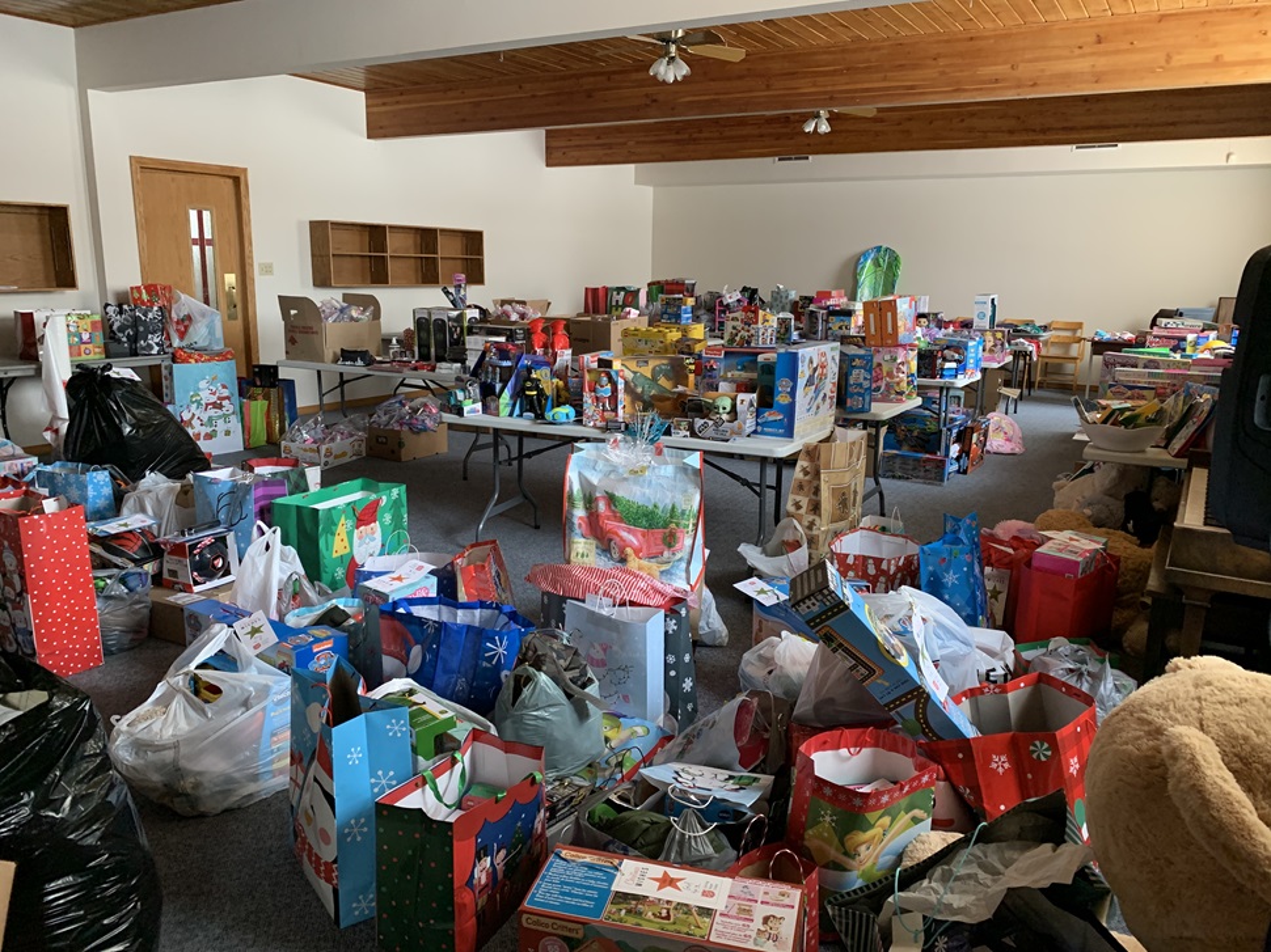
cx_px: 636
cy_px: 476
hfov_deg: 67.3
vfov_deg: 53.0
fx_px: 954
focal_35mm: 26
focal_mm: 4.25
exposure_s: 1/60
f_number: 1.8
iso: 320
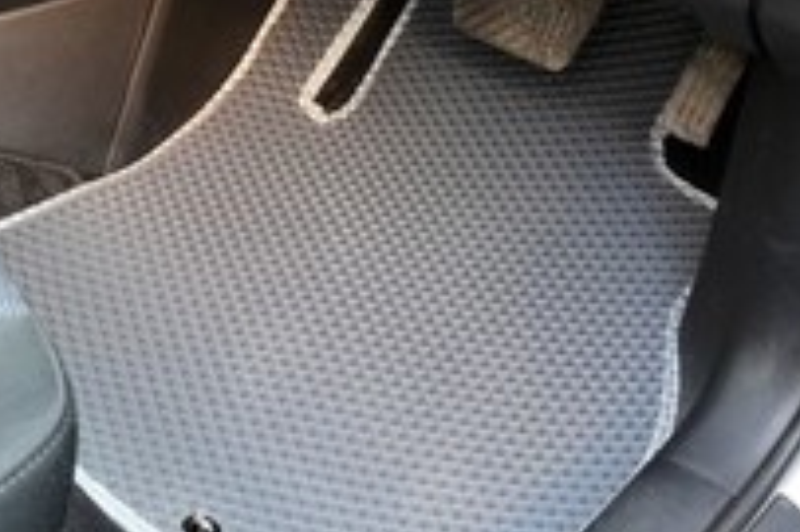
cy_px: 229
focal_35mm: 62
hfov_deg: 32.4
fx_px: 1377
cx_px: 386
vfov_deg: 21.9
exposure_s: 1/10
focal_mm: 20
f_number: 6.3
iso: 800
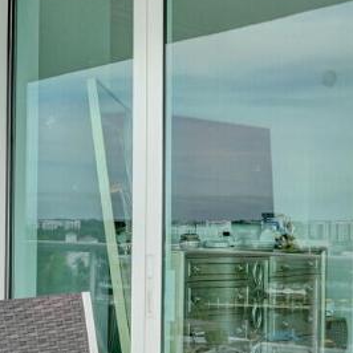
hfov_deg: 28.0
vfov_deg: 29.0
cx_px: 39
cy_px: 214
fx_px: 681
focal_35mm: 59
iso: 800
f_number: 8
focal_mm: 16
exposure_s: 1/500
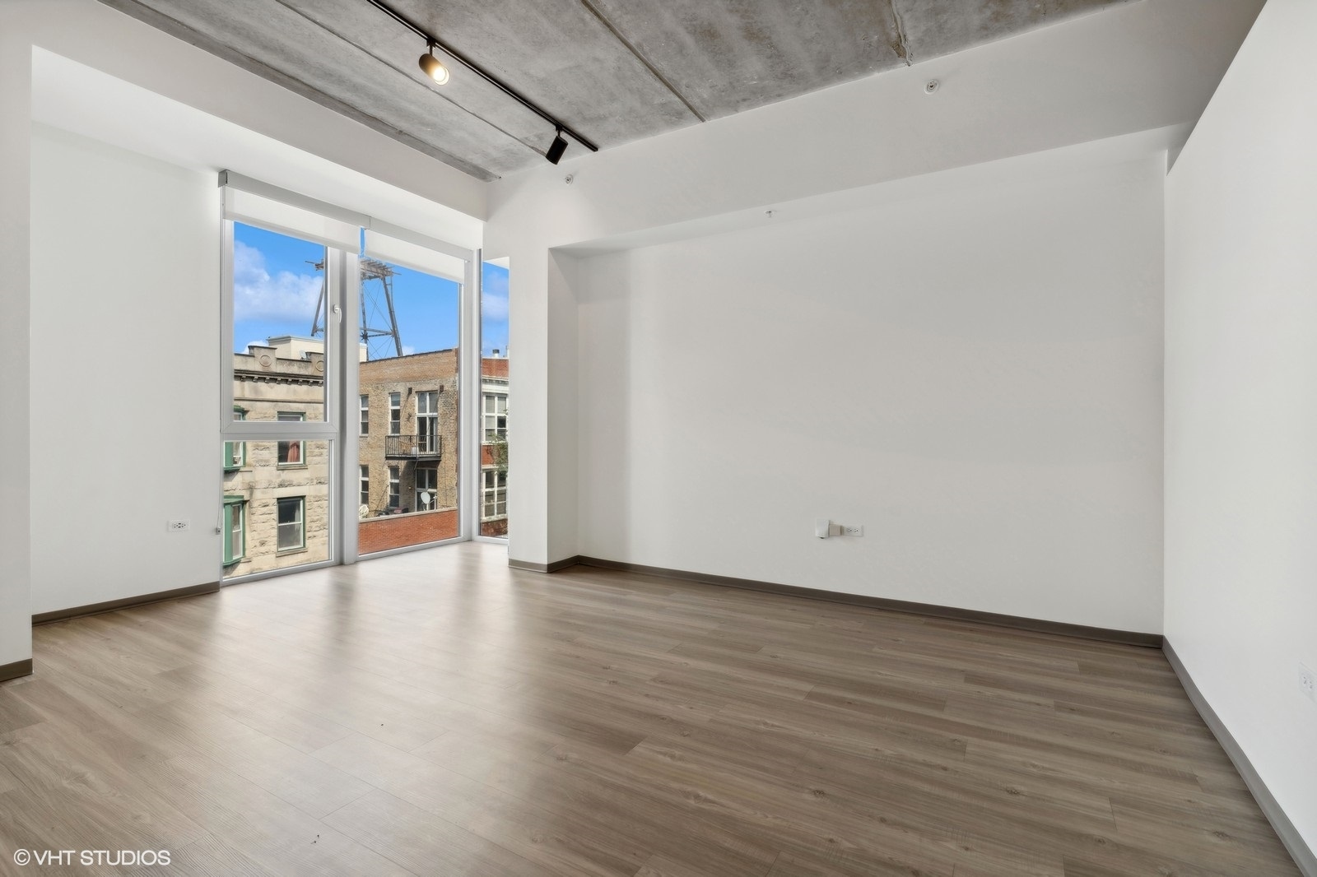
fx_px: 585
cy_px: 438
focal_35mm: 16
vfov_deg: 73.7
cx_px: 658
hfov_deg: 96.7
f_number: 8
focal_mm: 16
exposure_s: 1/80
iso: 320
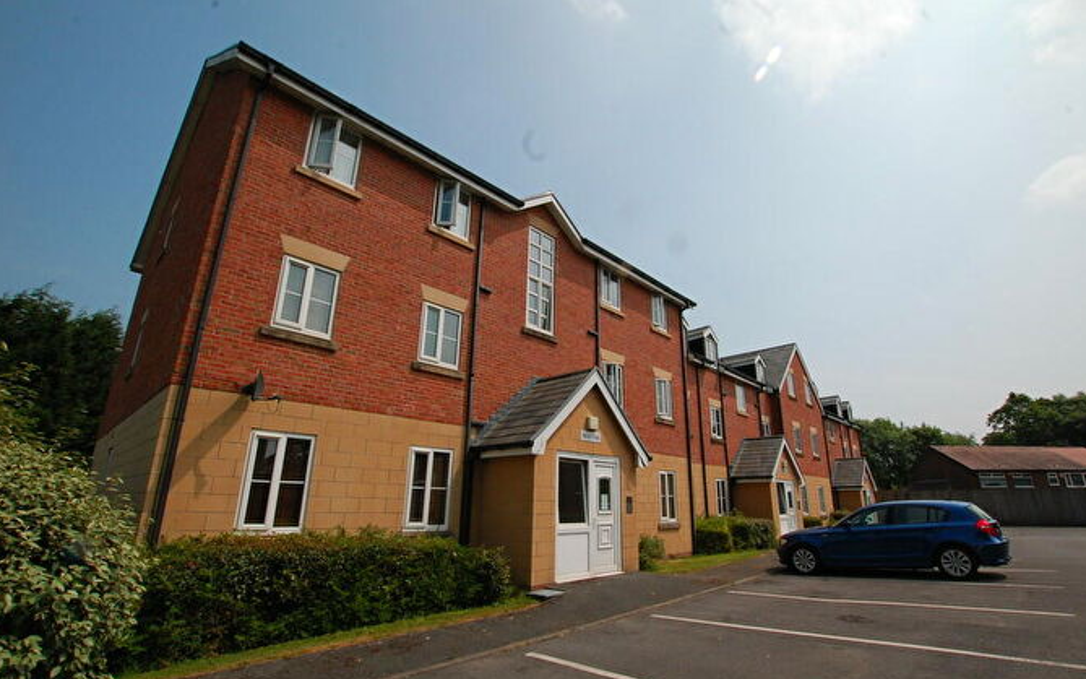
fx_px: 474
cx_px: 558
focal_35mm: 16
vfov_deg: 71.2
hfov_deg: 97.8
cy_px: 349
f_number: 11
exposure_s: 1/500
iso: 400
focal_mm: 10
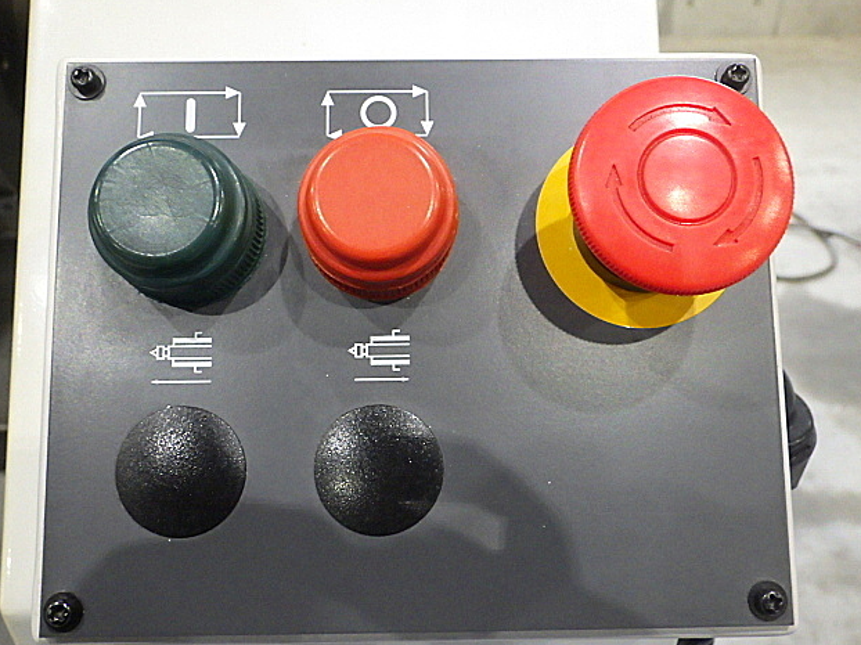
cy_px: 325
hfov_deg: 52.6
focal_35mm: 35
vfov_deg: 40.7
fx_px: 870
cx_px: 425
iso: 1600
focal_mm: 6.1
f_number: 3.8
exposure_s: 1/45
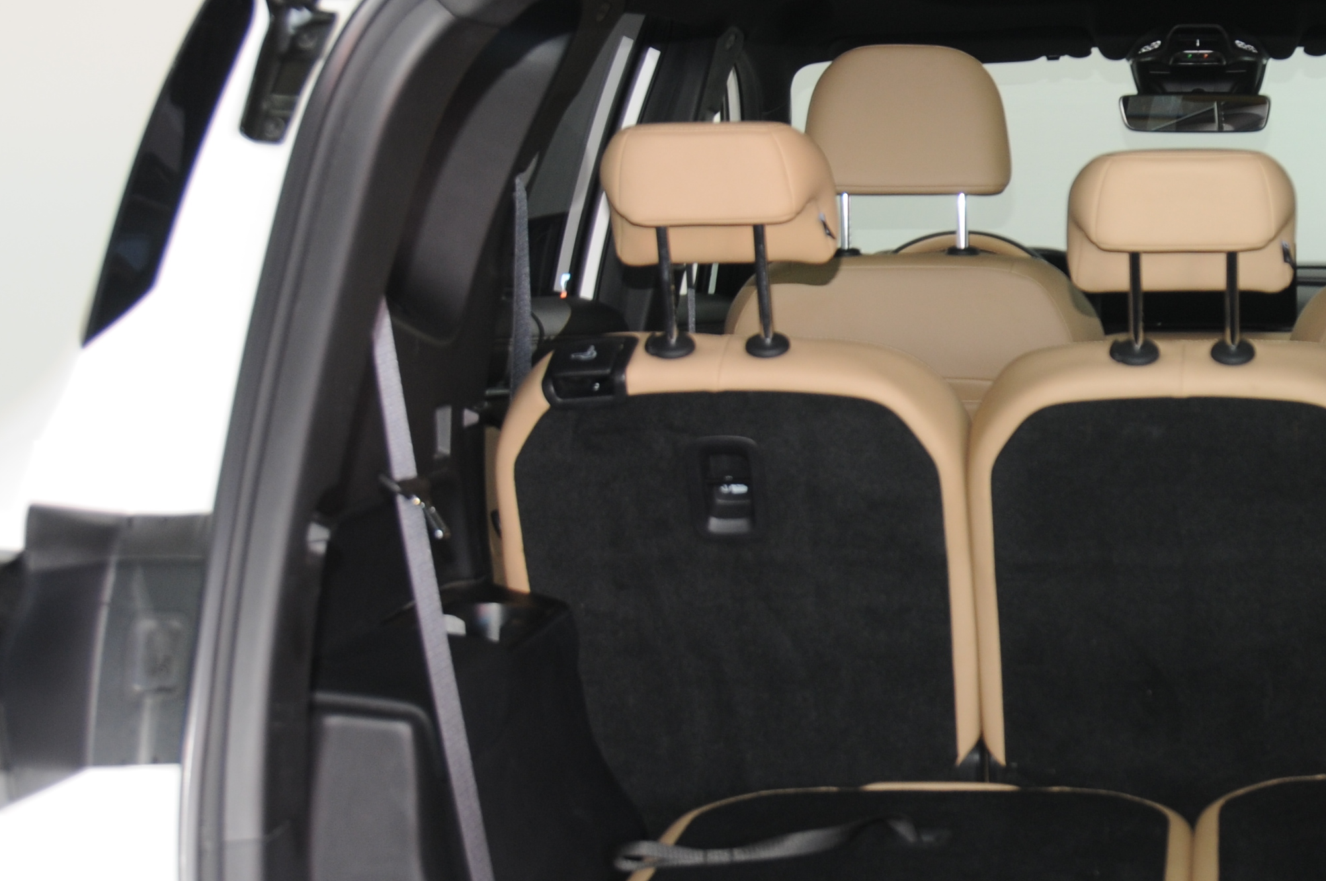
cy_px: 523
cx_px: 1187
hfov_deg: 25.5
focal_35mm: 77
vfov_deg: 17.7
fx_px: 2833
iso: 200
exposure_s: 1/10
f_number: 4.8
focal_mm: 24
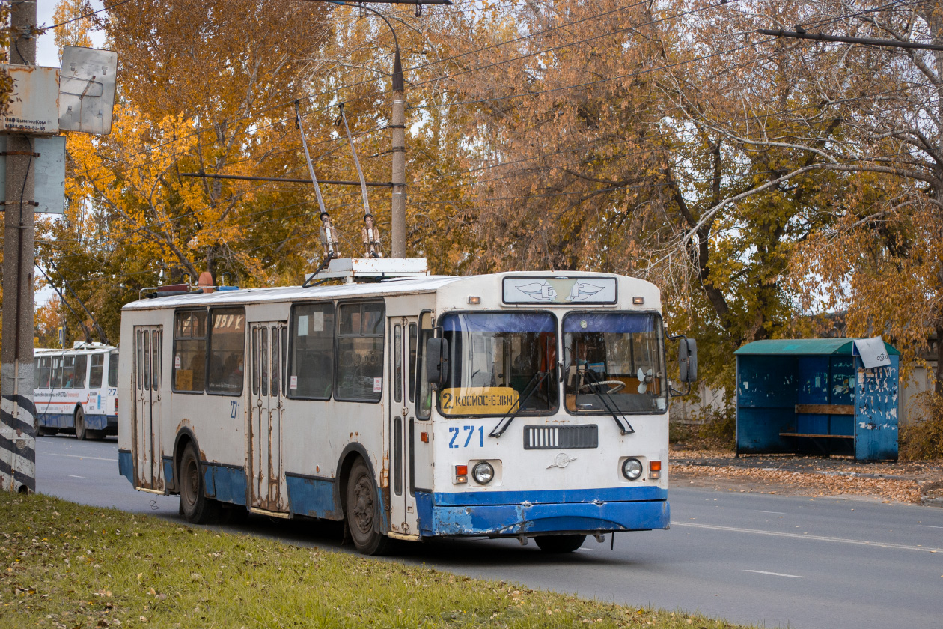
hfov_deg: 24.6
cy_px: 314
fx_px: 2161
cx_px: 472
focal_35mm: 82
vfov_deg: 16.6
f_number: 4
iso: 400
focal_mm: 55
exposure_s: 1/800
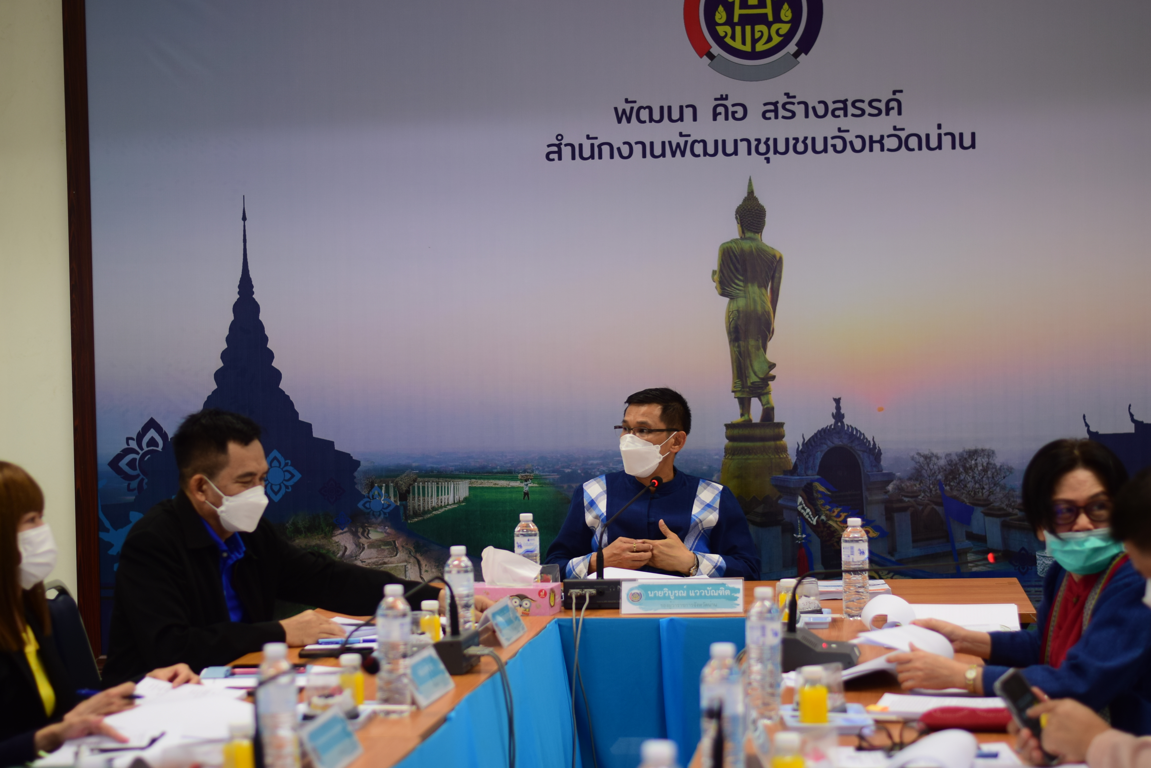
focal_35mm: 75
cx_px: 576
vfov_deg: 18.2
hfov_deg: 27.0
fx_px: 2398
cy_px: 384
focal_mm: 50
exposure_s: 1/100
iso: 160
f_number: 1.8
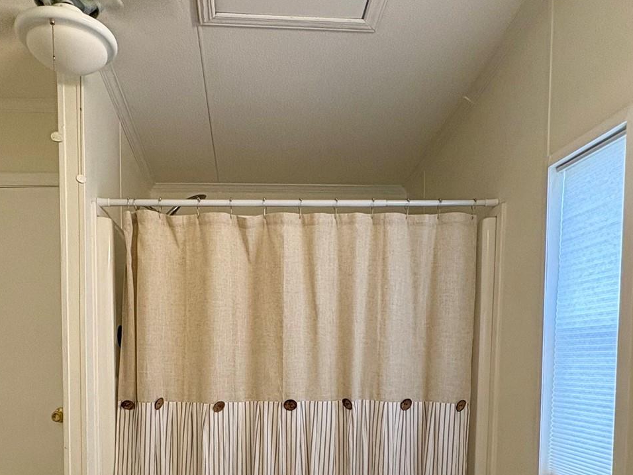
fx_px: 549
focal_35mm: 30
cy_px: 389
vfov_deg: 44.2
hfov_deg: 59.7
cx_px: 267
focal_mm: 2.22
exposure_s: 1/60
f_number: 2.2
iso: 160
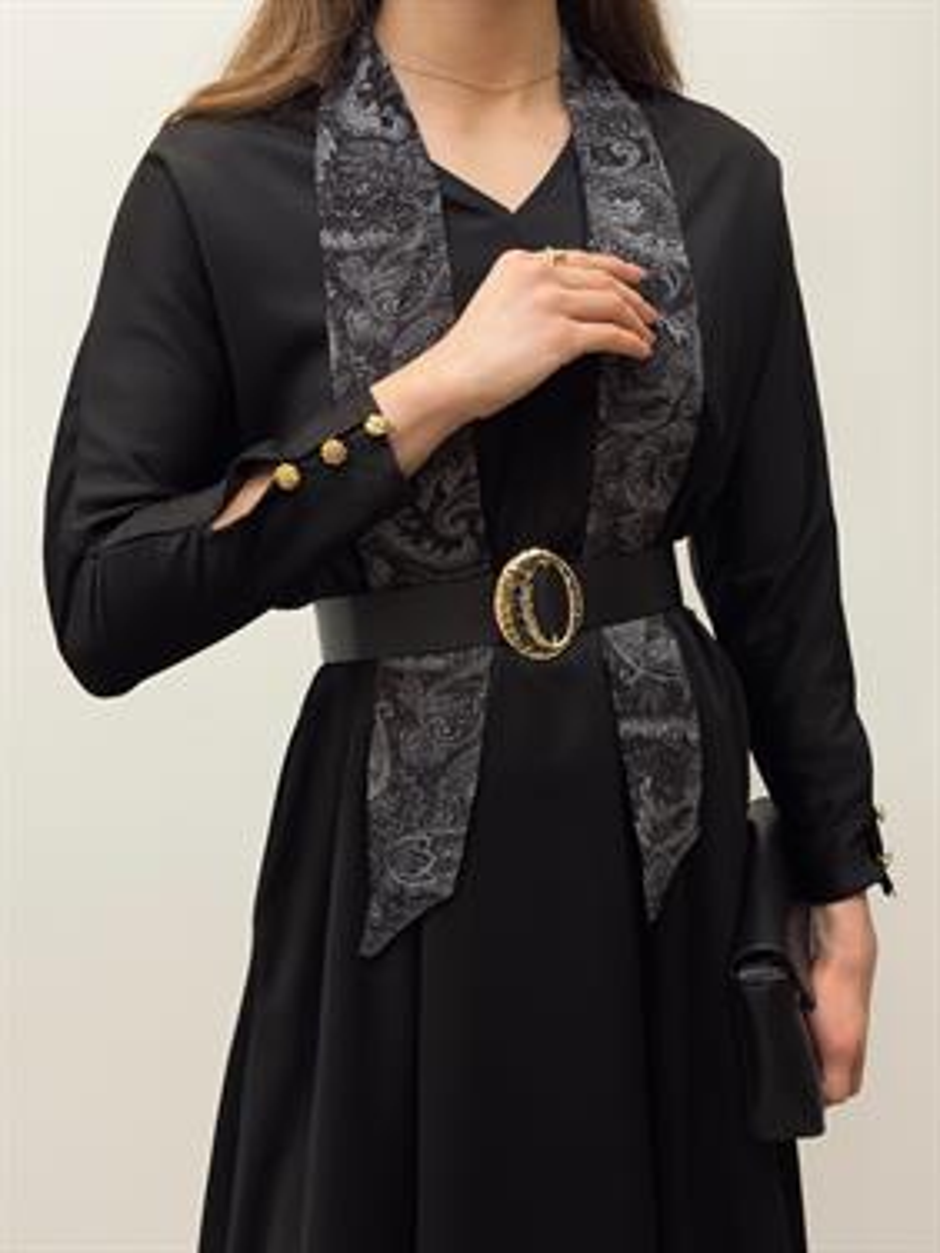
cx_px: 470
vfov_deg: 39.7
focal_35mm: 48
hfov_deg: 30.3
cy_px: 626
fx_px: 1738
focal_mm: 6.76
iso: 50
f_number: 1.78
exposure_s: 1/169
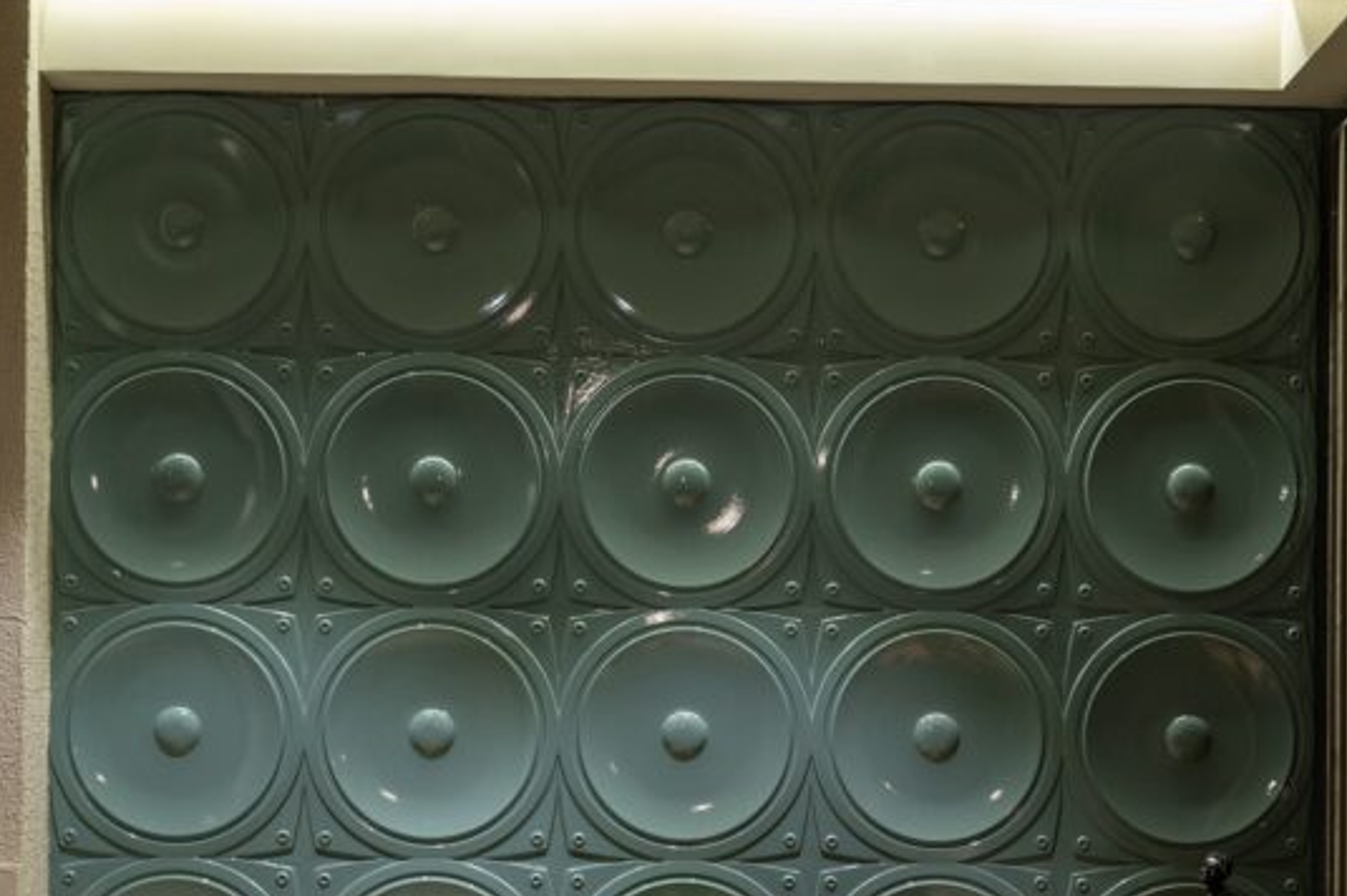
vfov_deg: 19.9
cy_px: 828
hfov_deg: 30.1
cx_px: 735
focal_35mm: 67
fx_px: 2505
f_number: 4
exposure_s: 1/40
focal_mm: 35
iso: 500
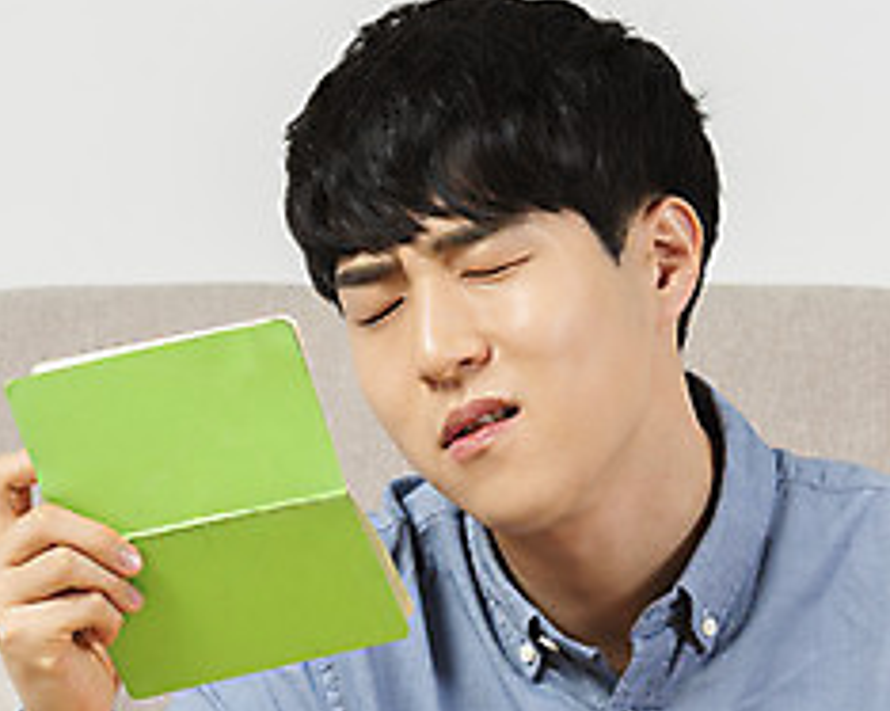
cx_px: 451
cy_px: 540
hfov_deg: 6.2
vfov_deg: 5.0
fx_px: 8215
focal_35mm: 312
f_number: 11
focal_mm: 130
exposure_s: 1/125
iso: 100
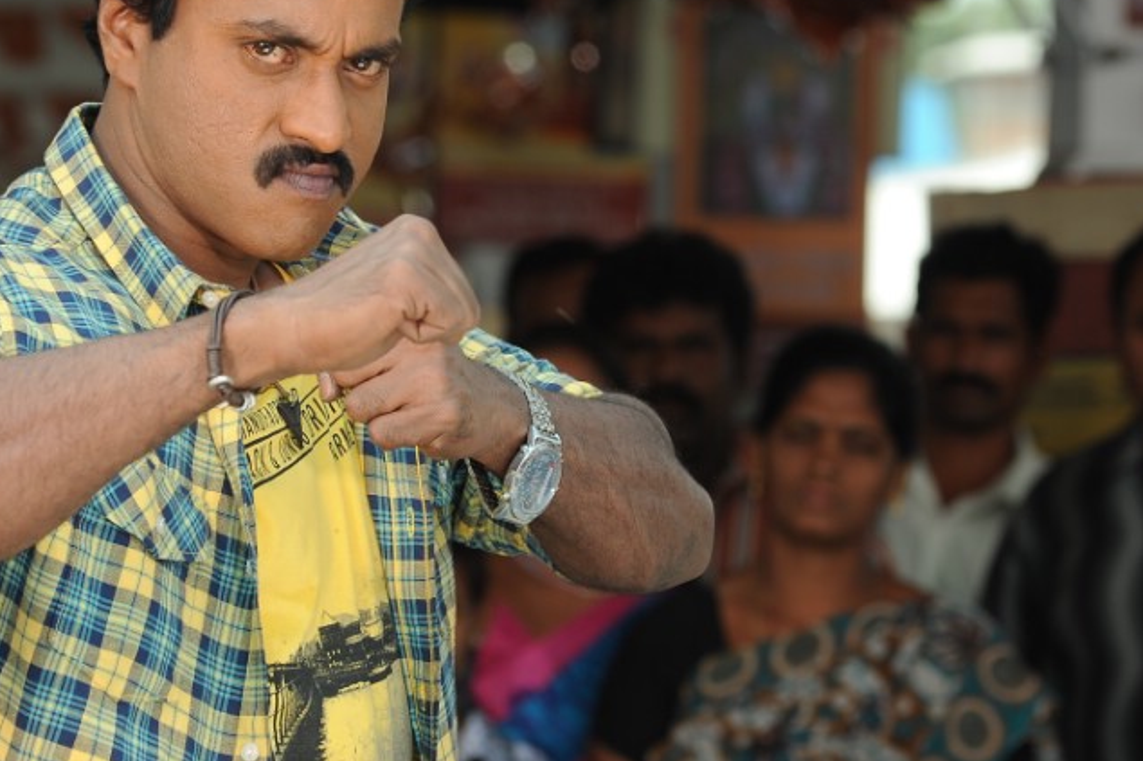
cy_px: 283
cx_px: 537
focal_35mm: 291
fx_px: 9236
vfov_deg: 4.7
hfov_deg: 7.1
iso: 250
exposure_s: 1/200
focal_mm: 185
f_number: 6.3
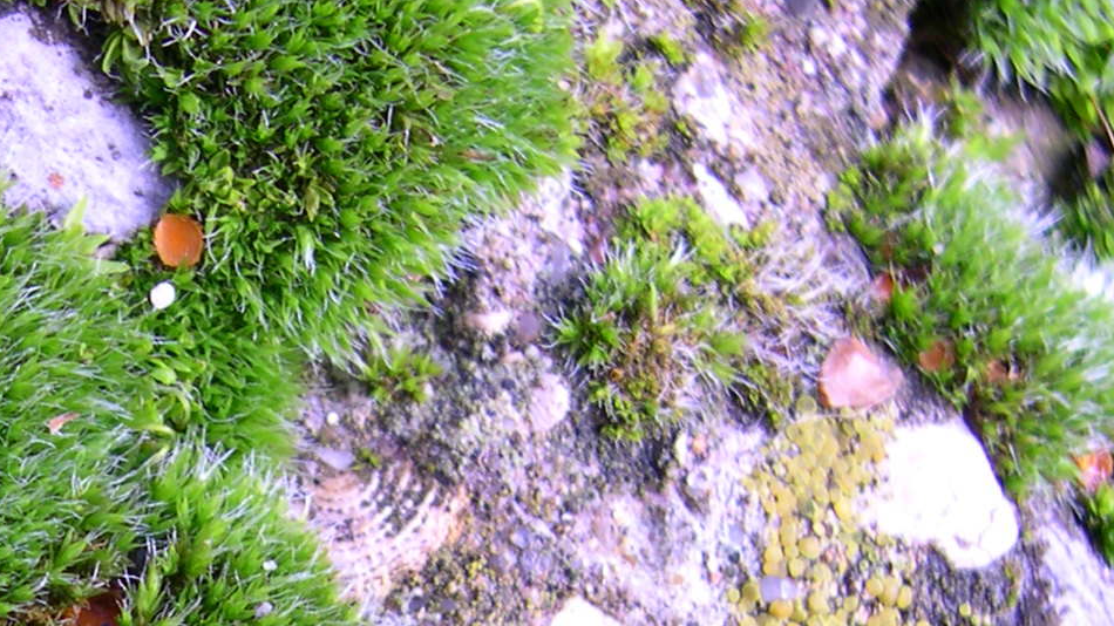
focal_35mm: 99
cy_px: 781
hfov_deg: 20.6
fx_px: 2924
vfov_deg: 11.9
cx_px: -87
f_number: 2.8
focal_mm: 8
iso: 100
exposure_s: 1/25
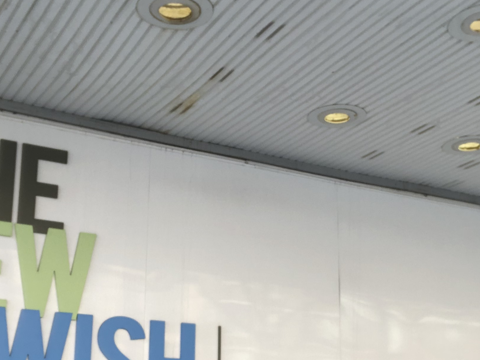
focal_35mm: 61
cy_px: 247
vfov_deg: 23.9
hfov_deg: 31.7
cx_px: 253
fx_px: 846
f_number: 2.2
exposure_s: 1/120
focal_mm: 2.87
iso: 25
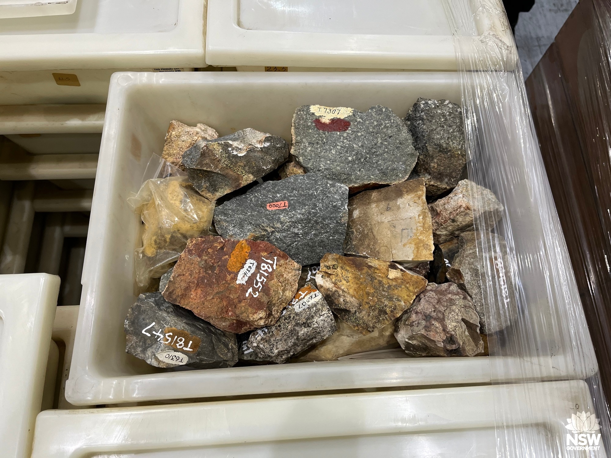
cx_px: 306
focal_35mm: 26
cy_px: 229
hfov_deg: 67.3
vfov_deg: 53.1
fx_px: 459
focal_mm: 5.1
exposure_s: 1/100
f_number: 1.6
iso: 125
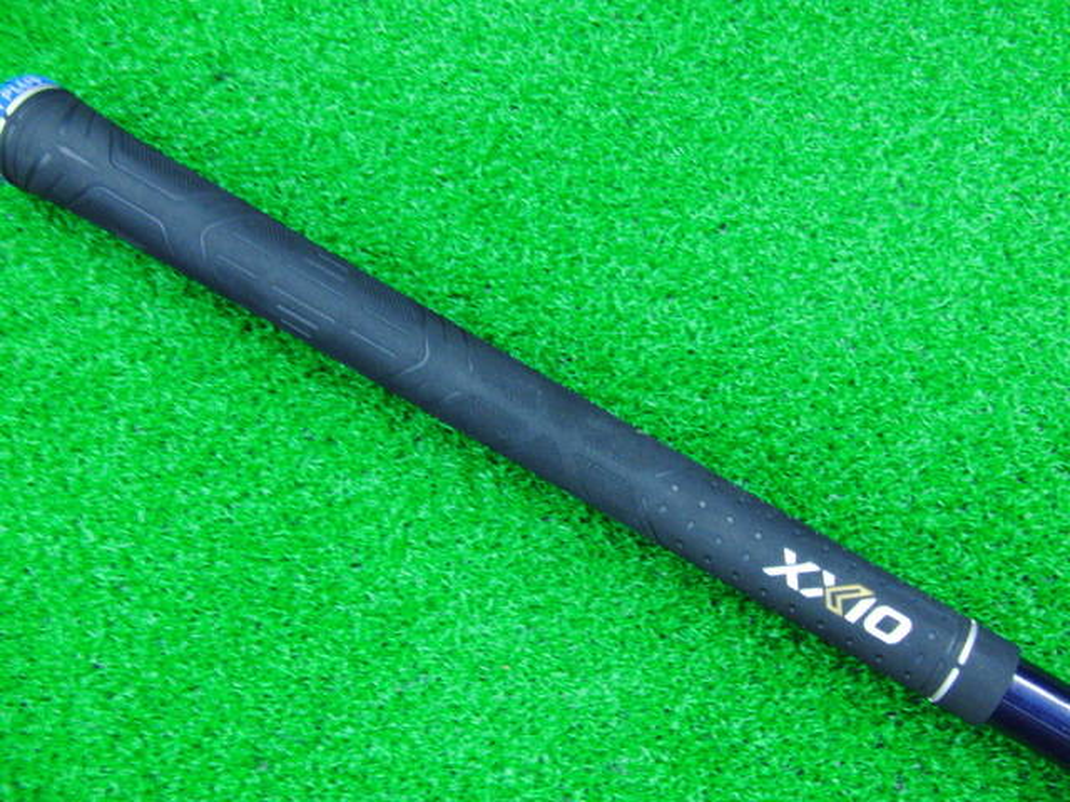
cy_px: 401
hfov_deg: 50.1
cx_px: 535
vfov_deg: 38.7
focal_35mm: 37
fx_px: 1144
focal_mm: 6.42
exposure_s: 1/15
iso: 400
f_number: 3.6
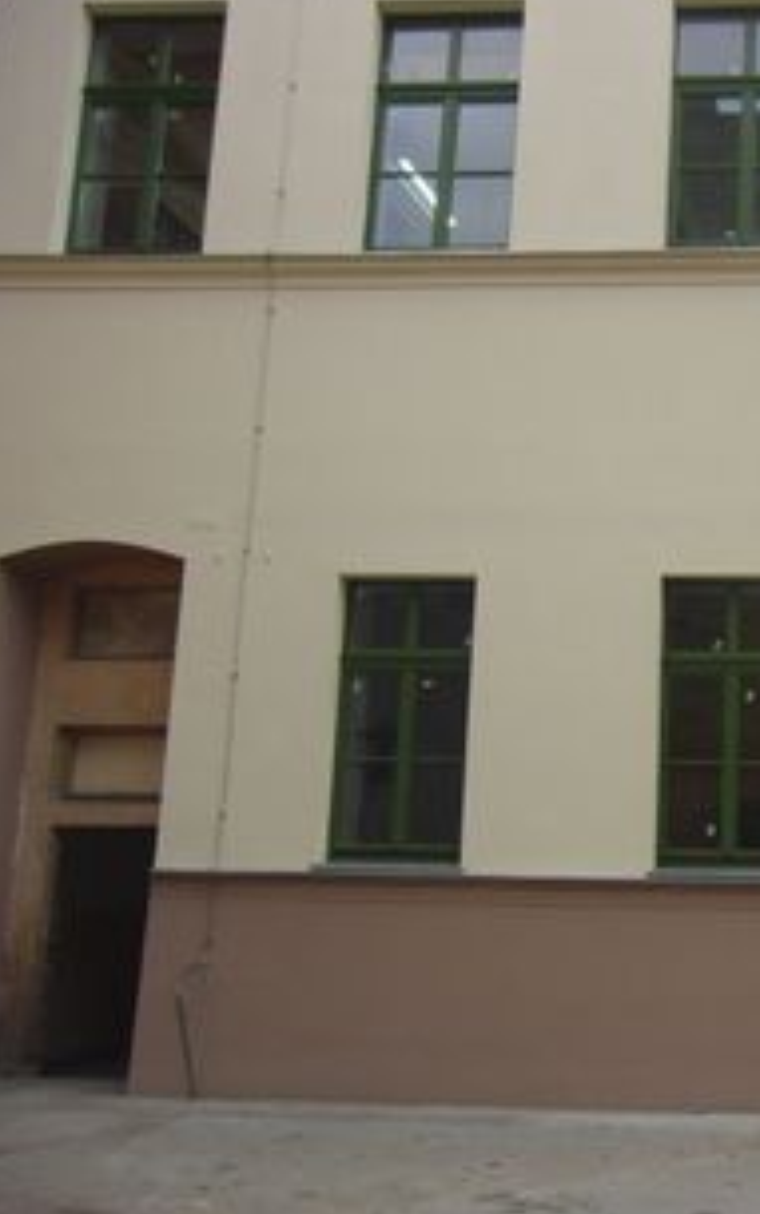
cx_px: 828
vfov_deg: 51.5
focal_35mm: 38
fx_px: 1258
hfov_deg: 30.3
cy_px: 625
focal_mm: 4.3
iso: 160
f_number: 3.2
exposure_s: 1/60
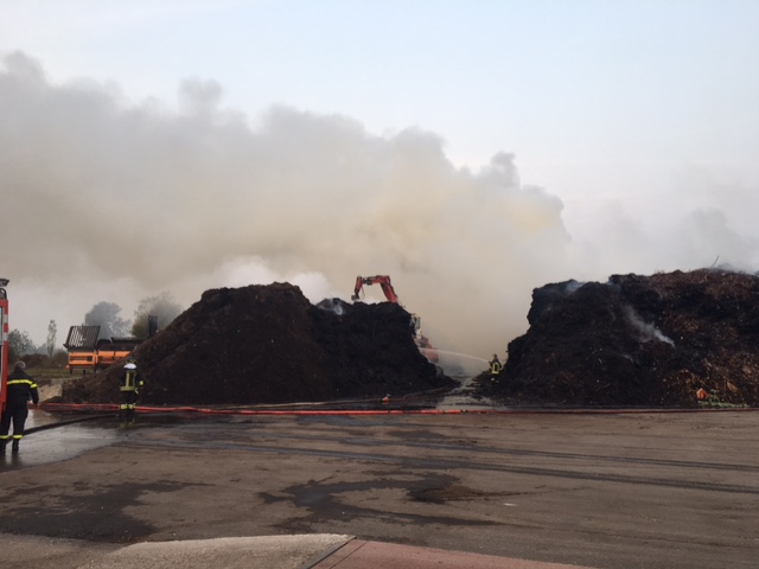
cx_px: 380
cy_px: 284
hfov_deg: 61.7
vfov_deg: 48.2
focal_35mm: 29
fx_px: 636
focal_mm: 4.15
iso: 25
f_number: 2.2
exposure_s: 1/50
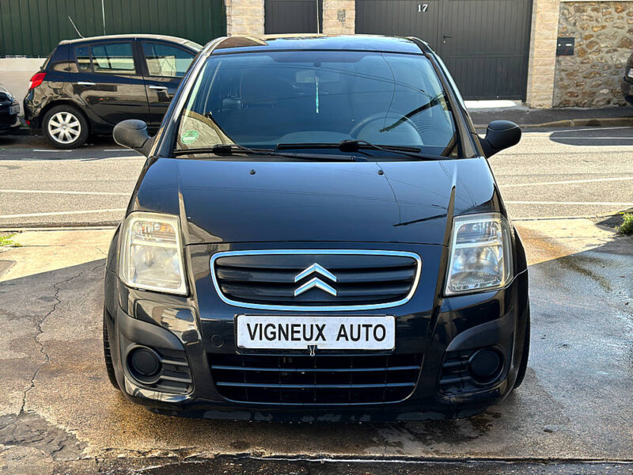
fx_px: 878
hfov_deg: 39.7
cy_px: 238
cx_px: 316
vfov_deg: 30.3
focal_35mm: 48
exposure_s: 1/615
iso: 64
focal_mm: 6.86
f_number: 1.78
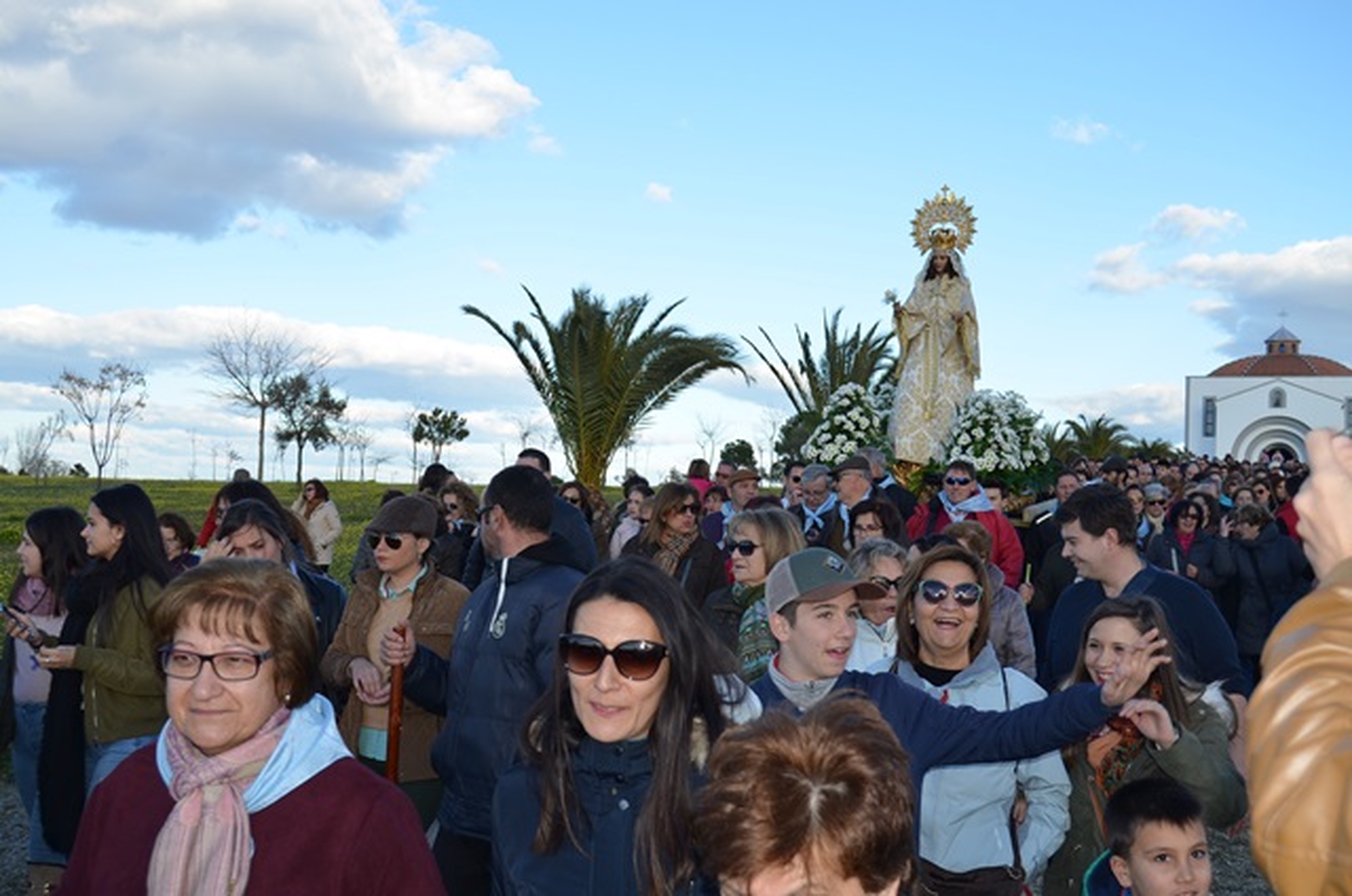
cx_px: 676
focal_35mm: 39
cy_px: 448
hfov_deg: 49.6
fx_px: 1462
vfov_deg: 34.1
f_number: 5.6
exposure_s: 1/200
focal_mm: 26
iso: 100
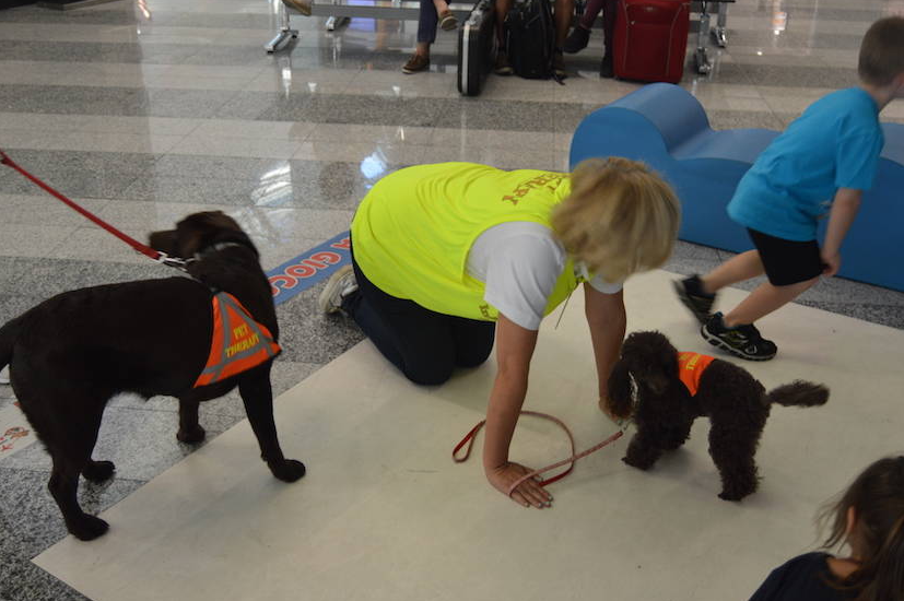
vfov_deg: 35.4
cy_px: 313
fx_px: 942
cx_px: 419
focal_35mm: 38
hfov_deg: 51.2
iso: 500
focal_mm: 23
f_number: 3.8
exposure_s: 1/60
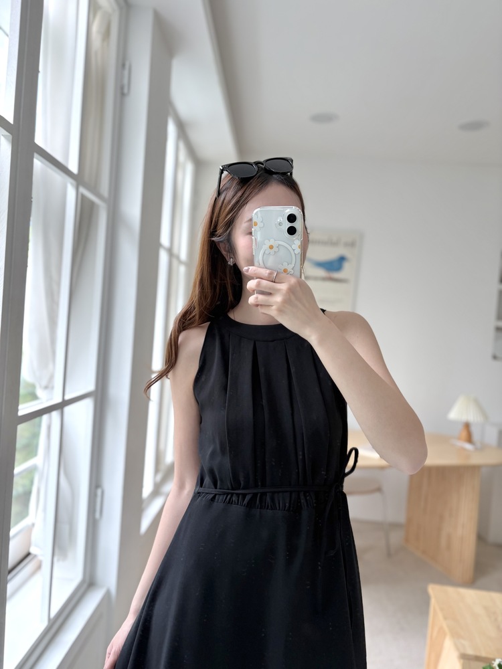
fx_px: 503
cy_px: 334
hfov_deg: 53.1
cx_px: 251
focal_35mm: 26
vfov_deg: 67.3
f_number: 1.6
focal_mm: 5.96
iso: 100
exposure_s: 1/120
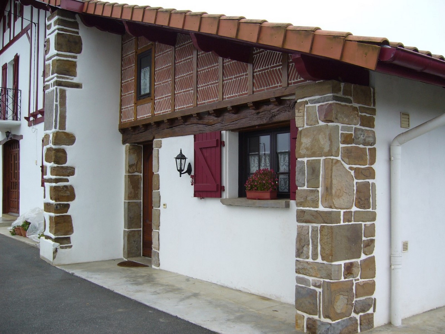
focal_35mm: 35
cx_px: 222
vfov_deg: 40.7
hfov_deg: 52.6
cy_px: 167
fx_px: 450
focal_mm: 5.8
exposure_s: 1/50
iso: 80
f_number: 2.8
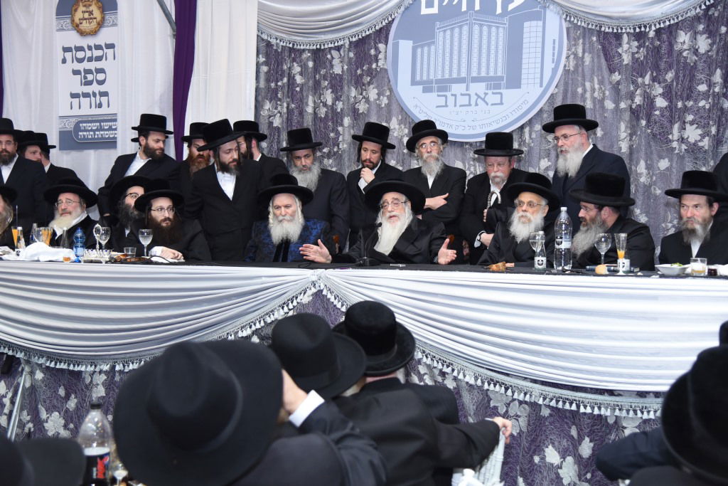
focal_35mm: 46
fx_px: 930
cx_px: 364
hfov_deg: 42.7
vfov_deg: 29.3
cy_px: 243
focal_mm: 46
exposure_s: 1/125
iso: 1600
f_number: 4
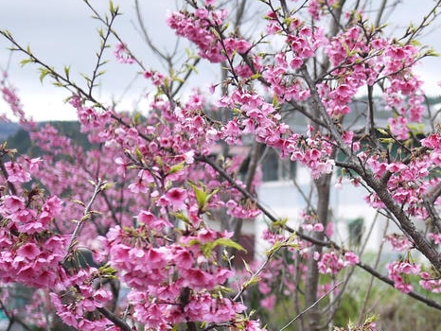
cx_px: 508
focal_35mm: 103
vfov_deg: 14.1
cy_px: 346
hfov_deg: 18.2
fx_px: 1313
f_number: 2.2
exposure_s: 1/1300
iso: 160
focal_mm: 20
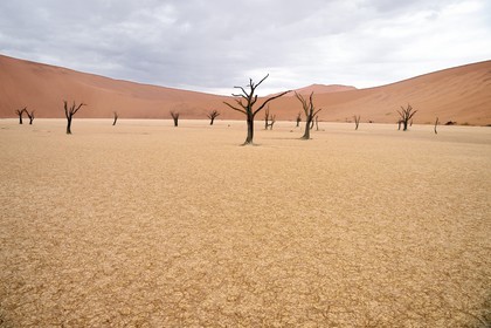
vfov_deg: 53.1
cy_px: 164
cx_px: 246
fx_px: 327
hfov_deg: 73.7
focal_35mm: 24
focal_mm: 24
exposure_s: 1/80
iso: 100
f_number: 11
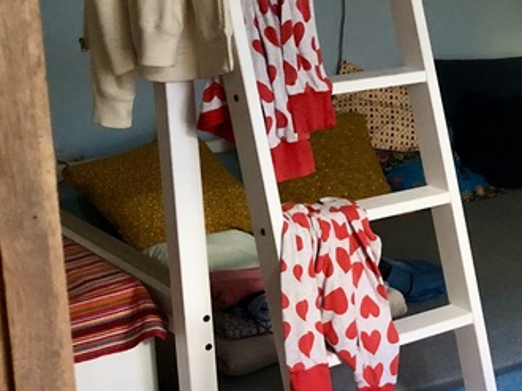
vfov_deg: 16.9
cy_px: 149
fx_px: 1311
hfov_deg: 20.4
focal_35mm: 87
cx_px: 699
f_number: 1.8
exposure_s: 1/15
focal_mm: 4
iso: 100
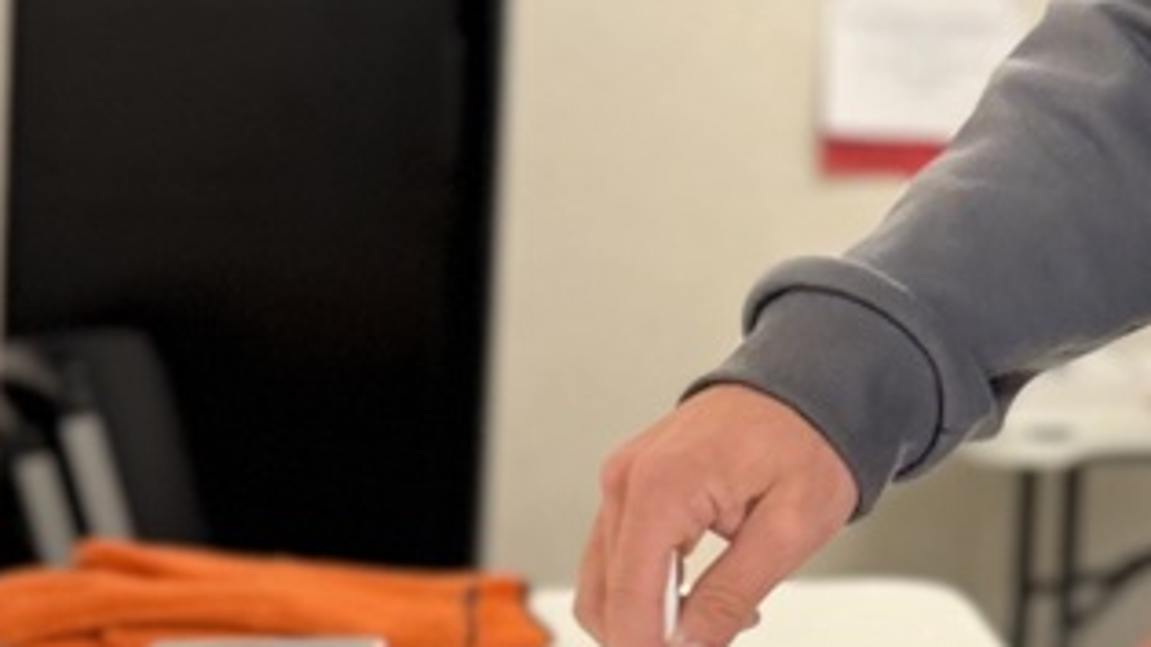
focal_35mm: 85
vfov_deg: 14.1
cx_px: 1268
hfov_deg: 23.5
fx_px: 2594
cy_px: 102
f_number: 1.78
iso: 125
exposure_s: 1/60
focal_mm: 6.76
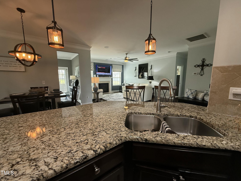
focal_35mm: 14
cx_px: 120
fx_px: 97
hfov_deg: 102.1
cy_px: 90
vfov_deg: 85.7
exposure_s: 1/120
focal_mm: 2.22
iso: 250
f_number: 2.2
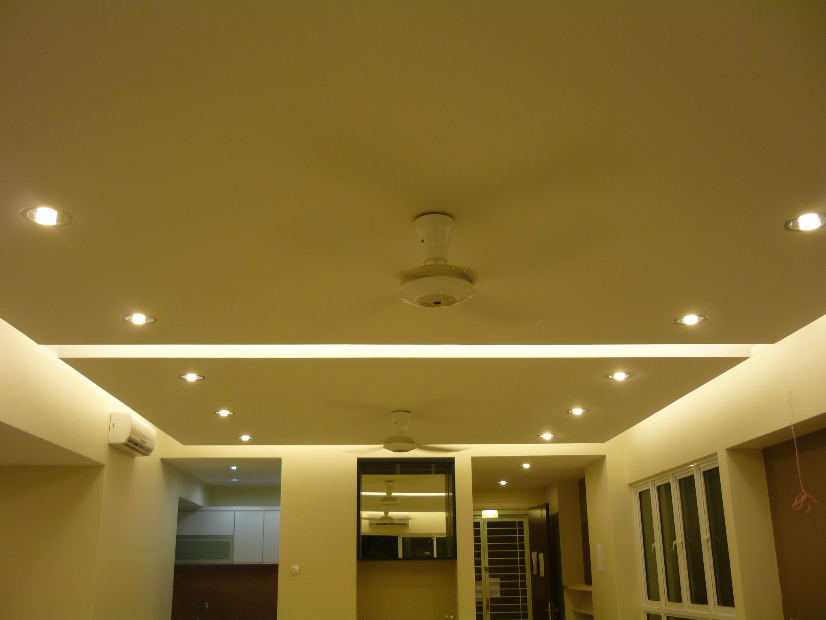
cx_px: 413
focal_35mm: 33
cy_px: 310
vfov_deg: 42.9
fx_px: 787
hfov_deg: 55.4
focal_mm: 5.5
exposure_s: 1/50
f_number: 2.8
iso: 80
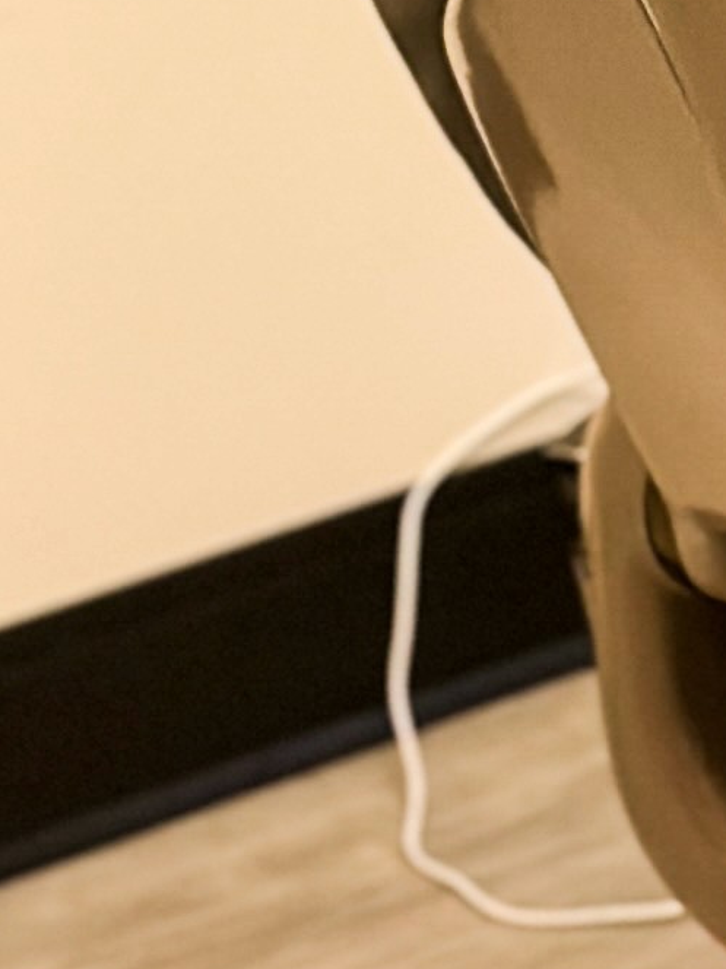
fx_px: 8168
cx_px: 2184
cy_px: -1472
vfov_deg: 6.4
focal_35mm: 292
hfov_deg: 4.8
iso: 100
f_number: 1.8
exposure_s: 1/60
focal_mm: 6.86
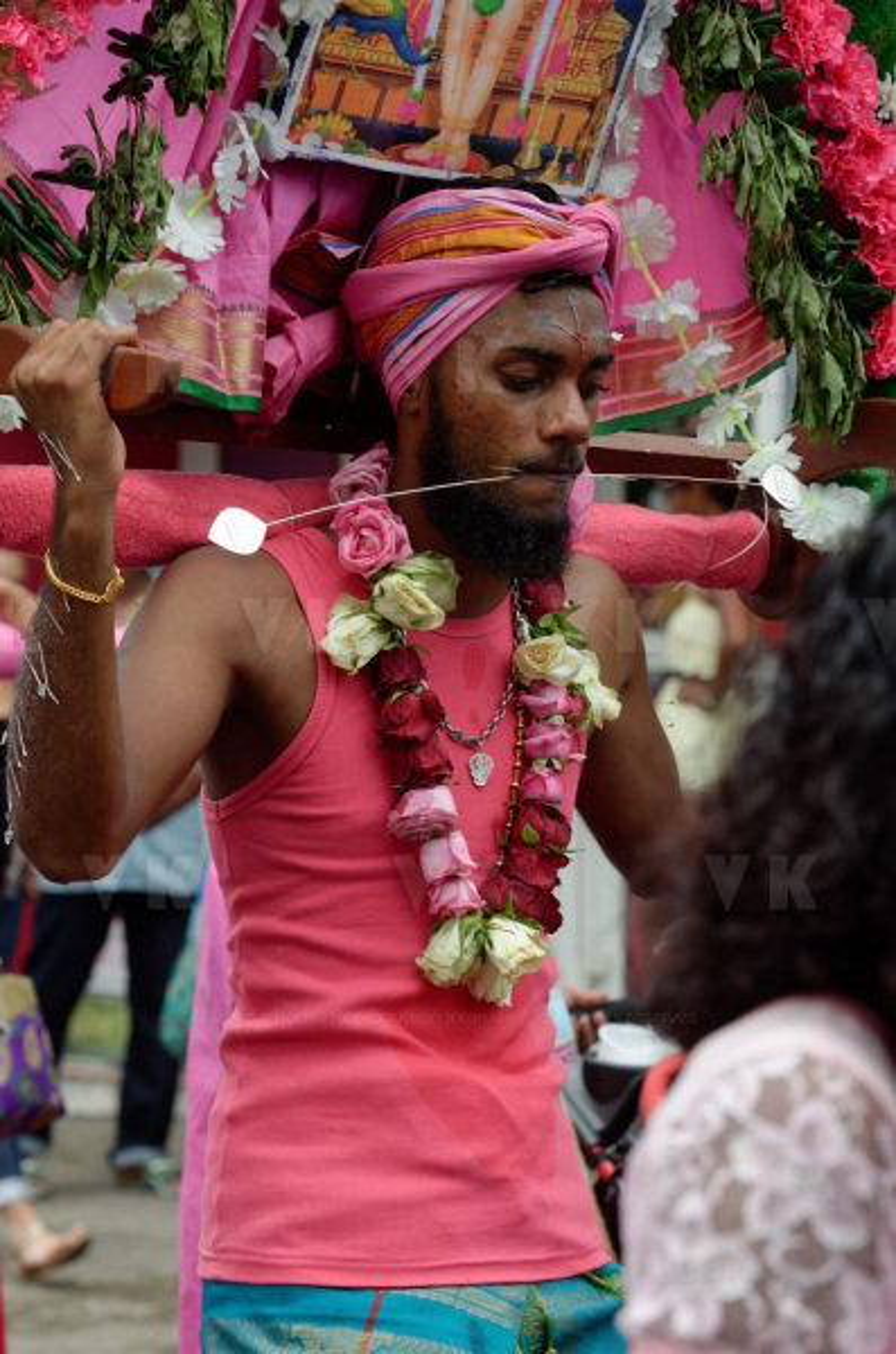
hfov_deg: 9.1
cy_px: 677
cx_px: 448
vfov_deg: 13.7
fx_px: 5629
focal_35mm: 150
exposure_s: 1/400
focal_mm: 100
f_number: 6.3
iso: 200
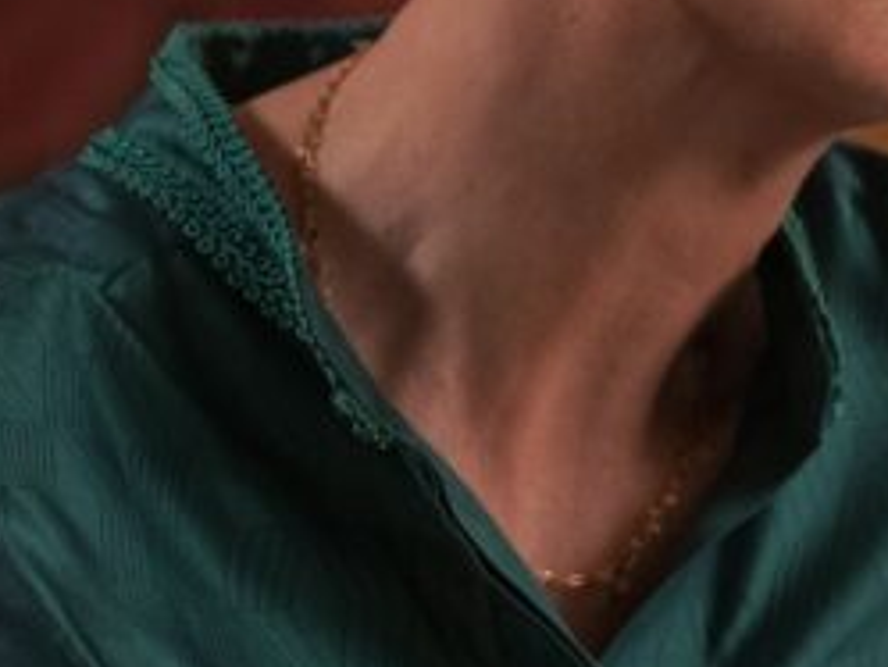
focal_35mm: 549
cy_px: 248
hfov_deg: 3.6
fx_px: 14090
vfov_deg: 2.7
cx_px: 1287
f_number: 2.8
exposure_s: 1/160
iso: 4000
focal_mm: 139
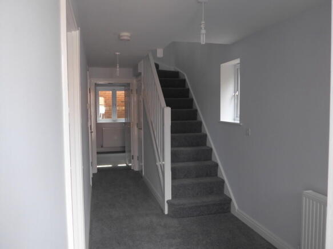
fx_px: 279
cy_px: 124
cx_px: 166
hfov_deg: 61.7
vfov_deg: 48.2
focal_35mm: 29
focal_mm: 6
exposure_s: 1/125
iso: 200
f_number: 2
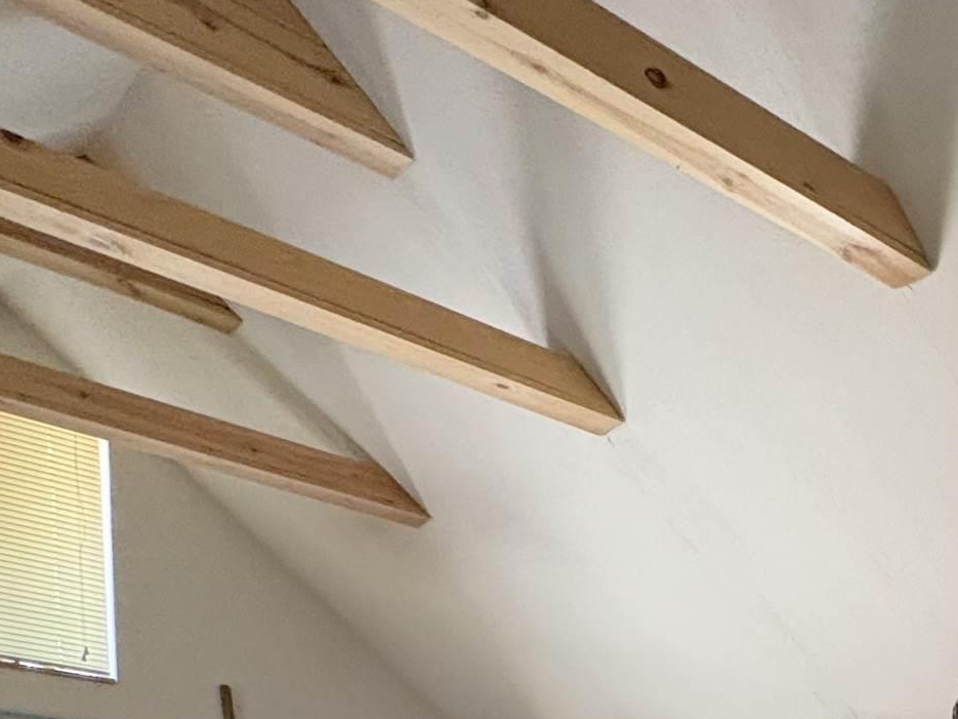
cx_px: 1174
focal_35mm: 46
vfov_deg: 24.0
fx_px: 1273
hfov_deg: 33.1
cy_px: 1110
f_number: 2.2
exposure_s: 1/60
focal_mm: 2.22
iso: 640
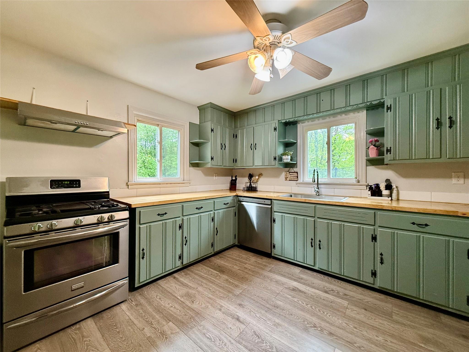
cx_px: 234
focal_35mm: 14
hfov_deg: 102.1
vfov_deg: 85.7
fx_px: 190
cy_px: 176
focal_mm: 2.22
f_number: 2.2
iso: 250
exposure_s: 1/60
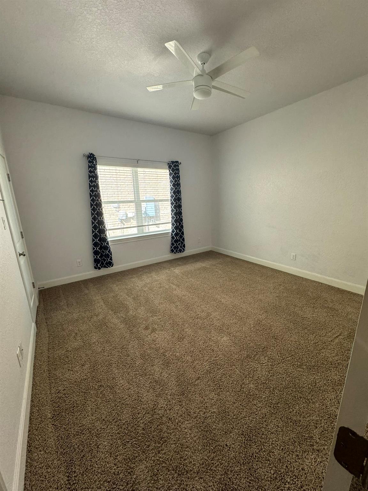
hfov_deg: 85.7
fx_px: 198
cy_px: 246
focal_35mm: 14
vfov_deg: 102.1
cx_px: 184
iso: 250
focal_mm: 2.22
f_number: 2.2
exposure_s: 1/99
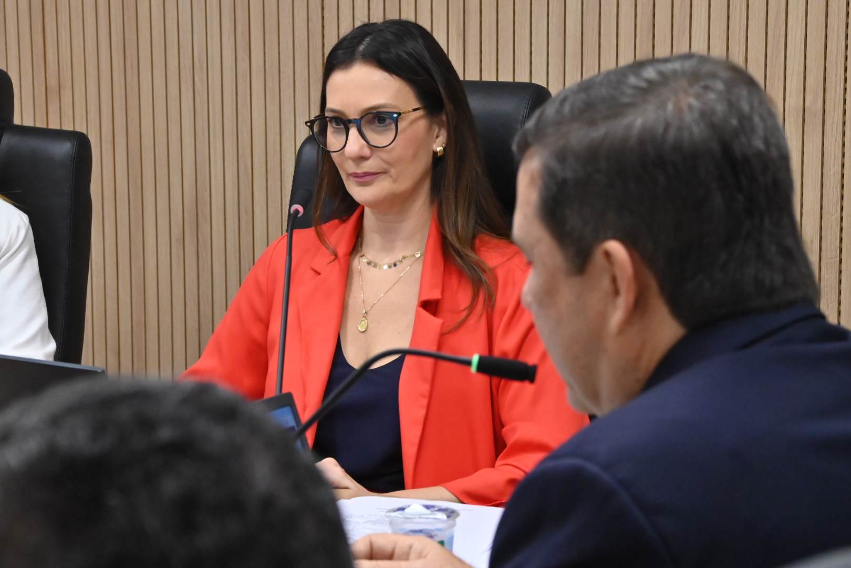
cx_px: 426
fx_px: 2482
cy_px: 284
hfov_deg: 19.5
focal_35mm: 105
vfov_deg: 13.0
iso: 6400
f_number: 8
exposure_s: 1/250
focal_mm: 70
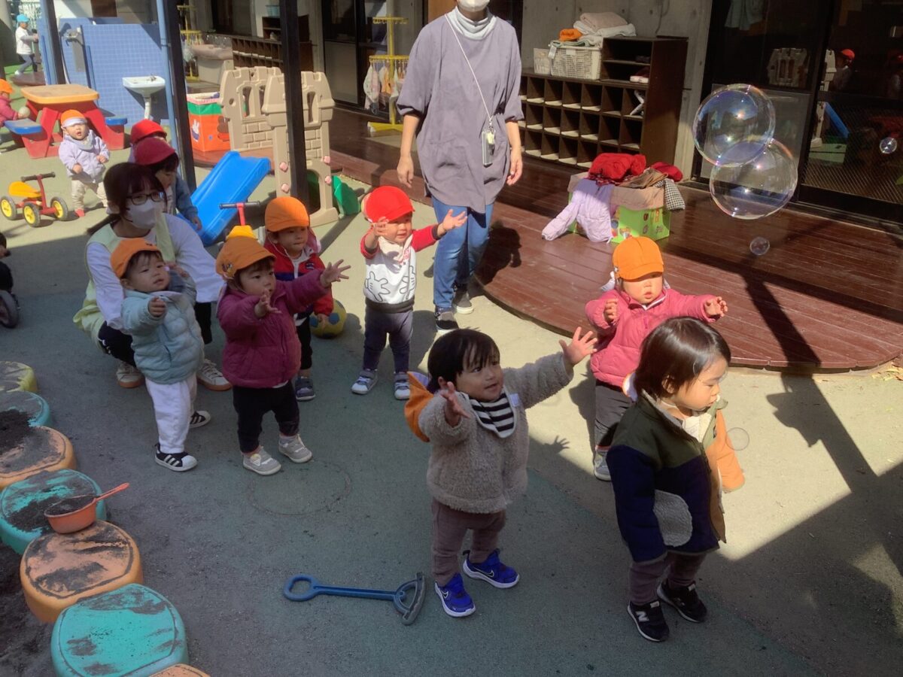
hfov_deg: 58.4
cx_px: 452
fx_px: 809
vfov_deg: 45.4
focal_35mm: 31
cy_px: 338
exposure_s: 1/617
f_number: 2.4
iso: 25
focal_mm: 3.3
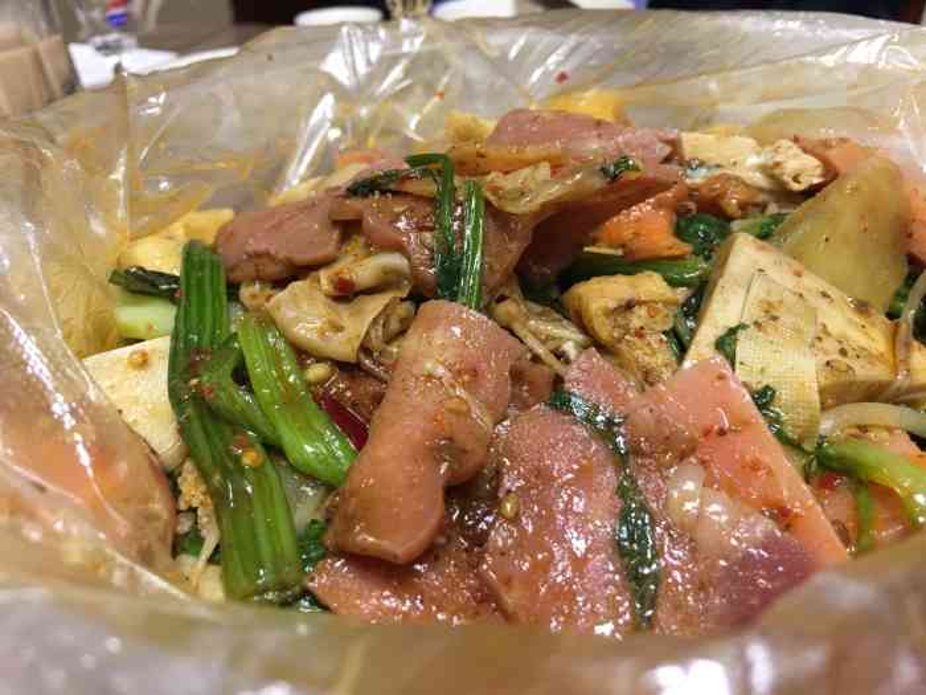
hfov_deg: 61.7
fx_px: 776
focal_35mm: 29
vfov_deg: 48.2
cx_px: 463
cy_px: 348
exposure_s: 1/17
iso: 50
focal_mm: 4.15
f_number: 2.2
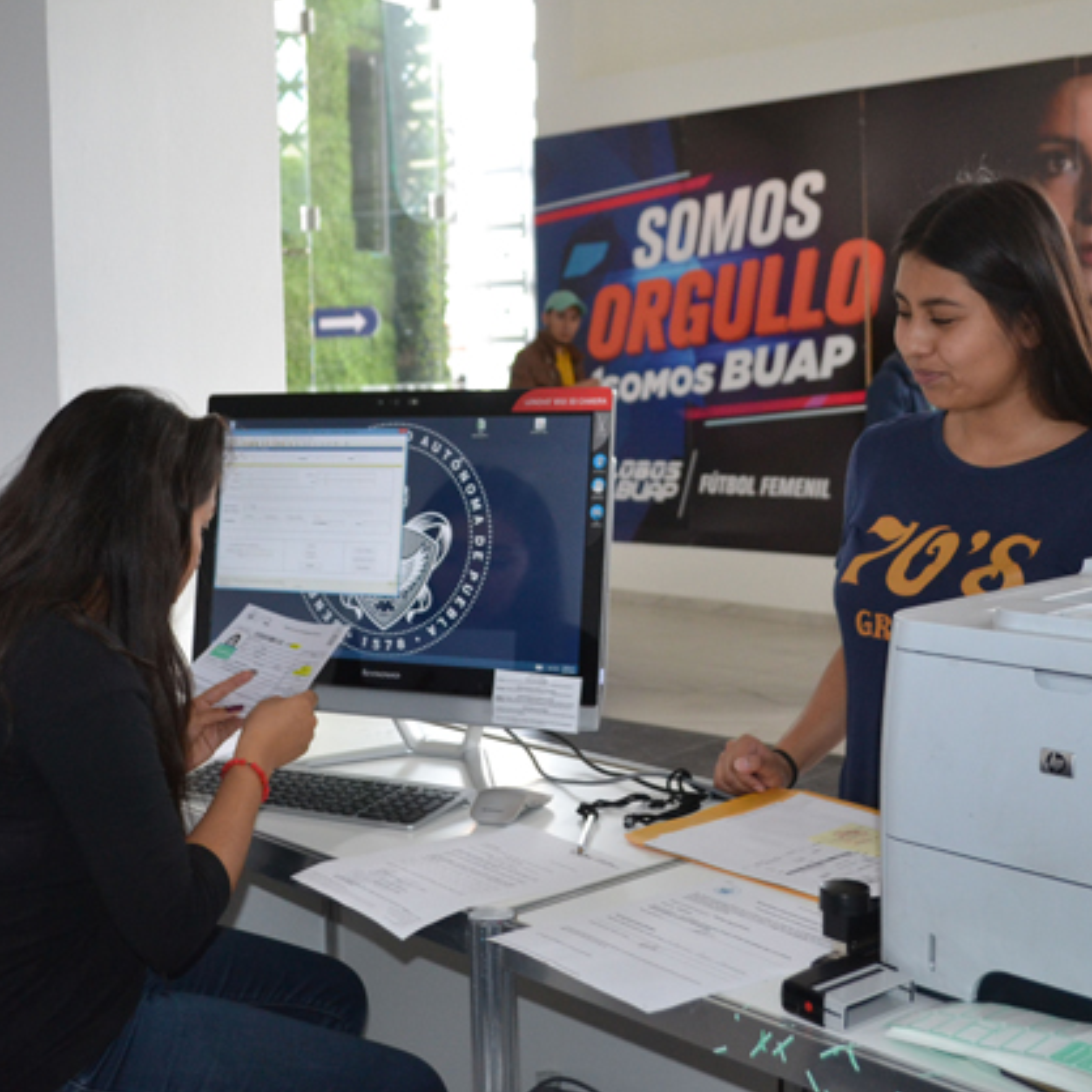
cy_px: 545
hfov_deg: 42.5
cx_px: 679
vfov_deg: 42.8
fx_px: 1392
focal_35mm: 39
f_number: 4
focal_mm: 20
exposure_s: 1/200
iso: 1000
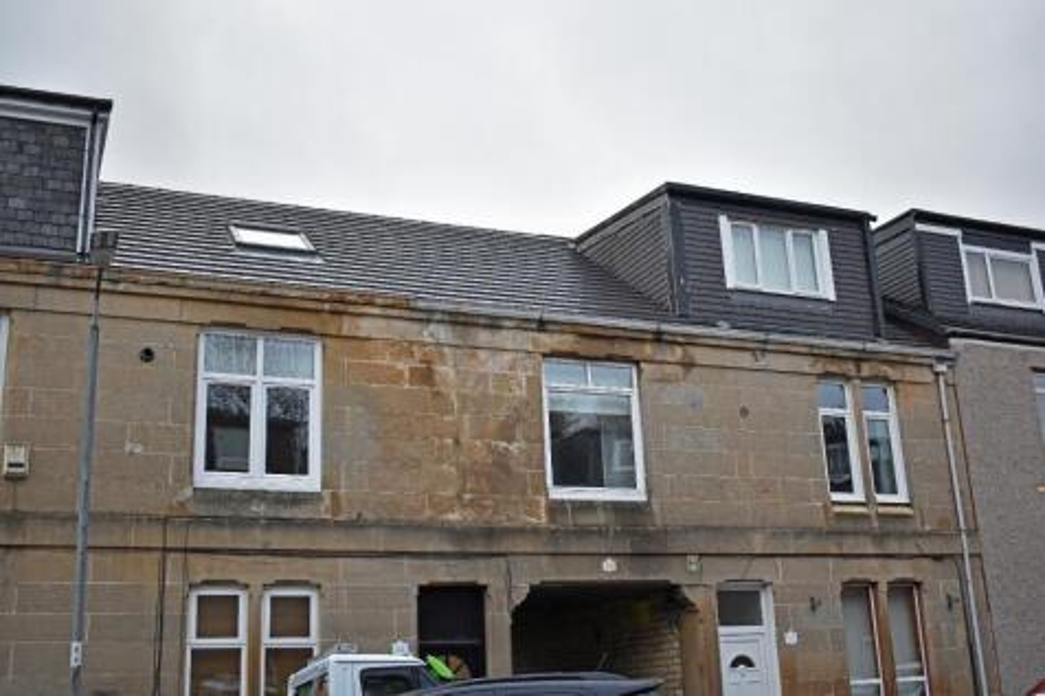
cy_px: 348
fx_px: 1132
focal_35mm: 39
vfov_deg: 34.2
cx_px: 522
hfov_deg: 49.6
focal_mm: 26
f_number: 4.5
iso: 400
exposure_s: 1/400
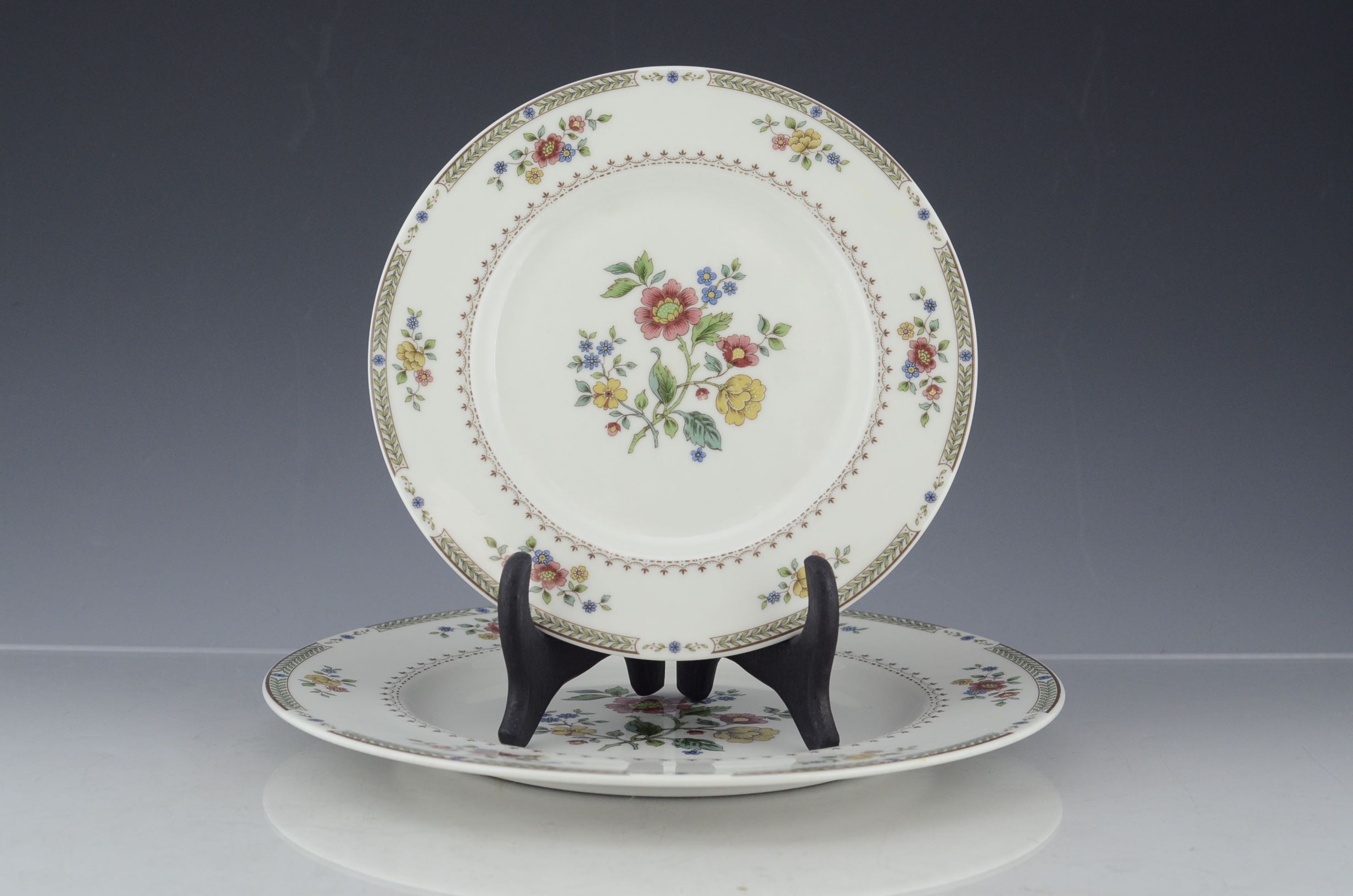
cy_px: 448
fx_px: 2813
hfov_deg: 27.0
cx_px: 676
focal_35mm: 75
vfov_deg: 18.1
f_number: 5.6
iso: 800
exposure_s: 1/125
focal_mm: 50
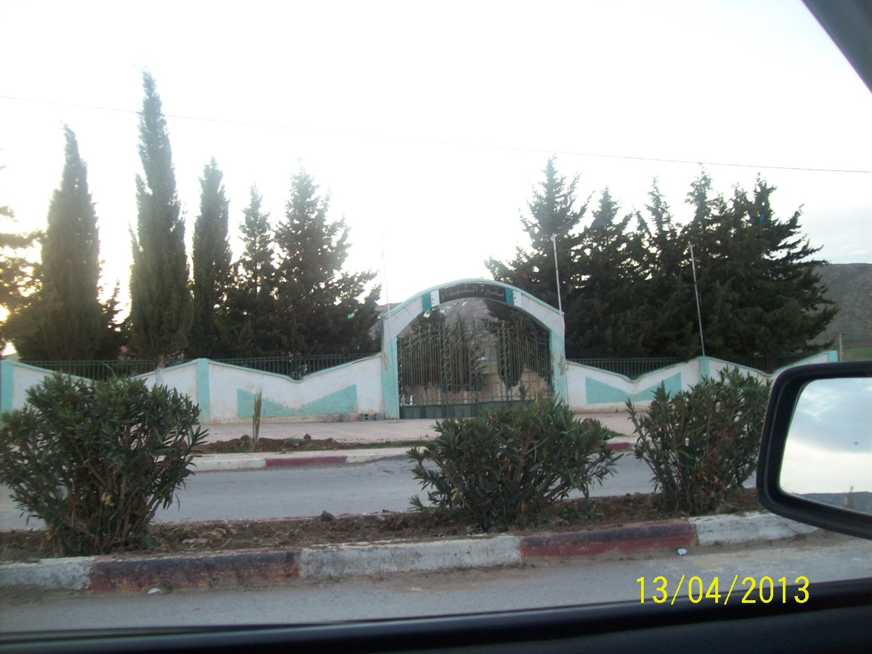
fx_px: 907
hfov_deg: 51.4
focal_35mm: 36
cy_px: 327
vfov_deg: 39.7
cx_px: 436
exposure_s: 1/67.6
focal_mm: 6
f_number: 2.7
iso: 80
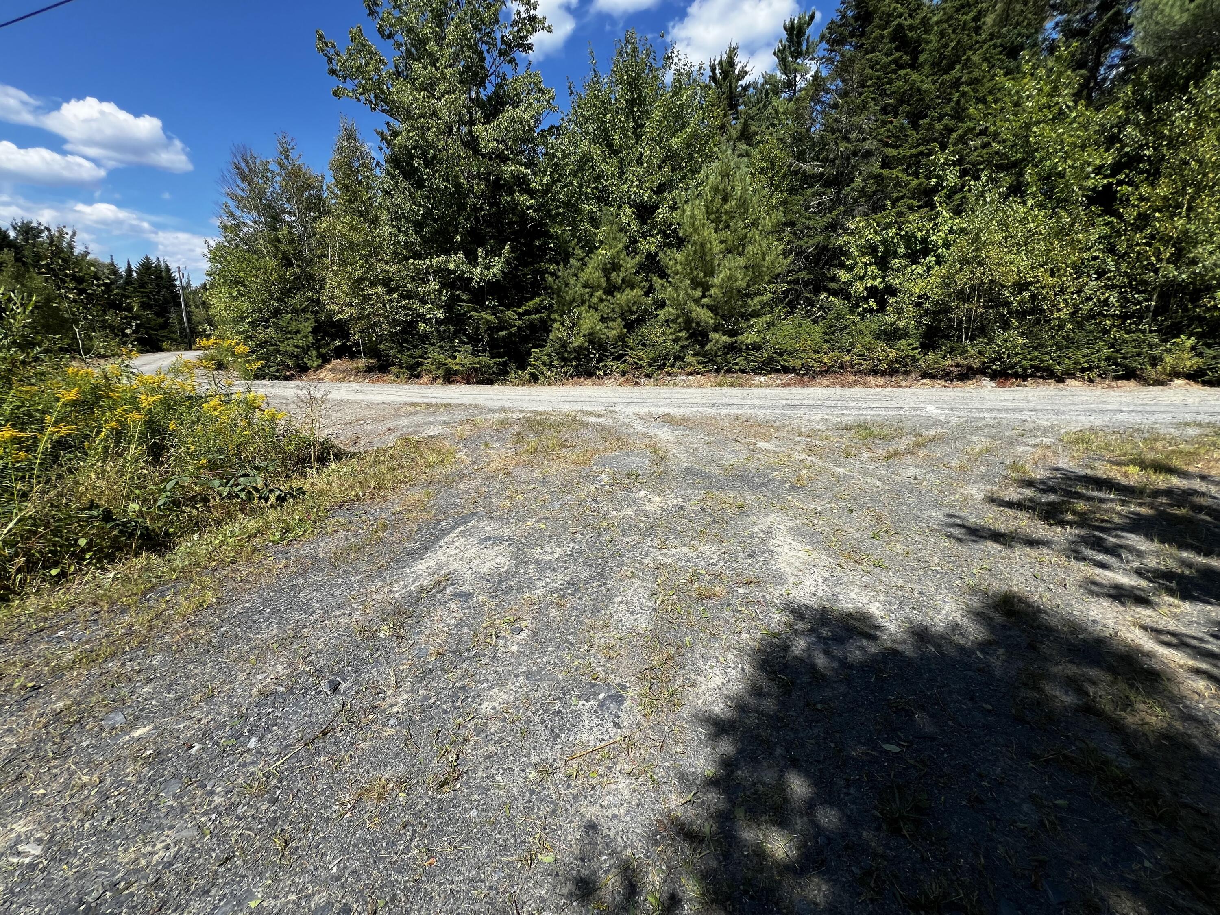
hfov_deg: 106.2
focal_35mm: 13
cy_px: 458
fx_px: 458
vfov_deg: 89.9
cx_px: 610
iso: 32
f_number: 1.8
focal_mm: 1.57
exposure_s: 1/1508
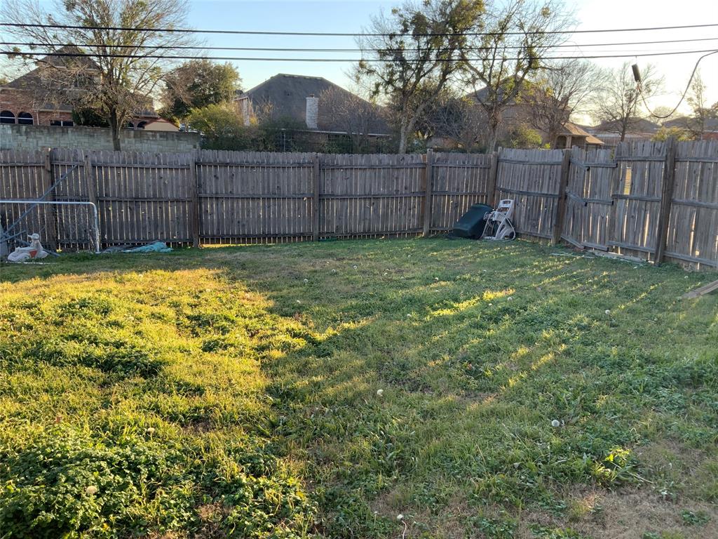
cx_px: 359
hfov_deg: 61.7
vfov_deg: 48.2
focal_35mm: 29
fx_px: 602
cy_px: 270
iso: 16
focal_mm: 3
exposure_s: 1/250
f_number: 1.8
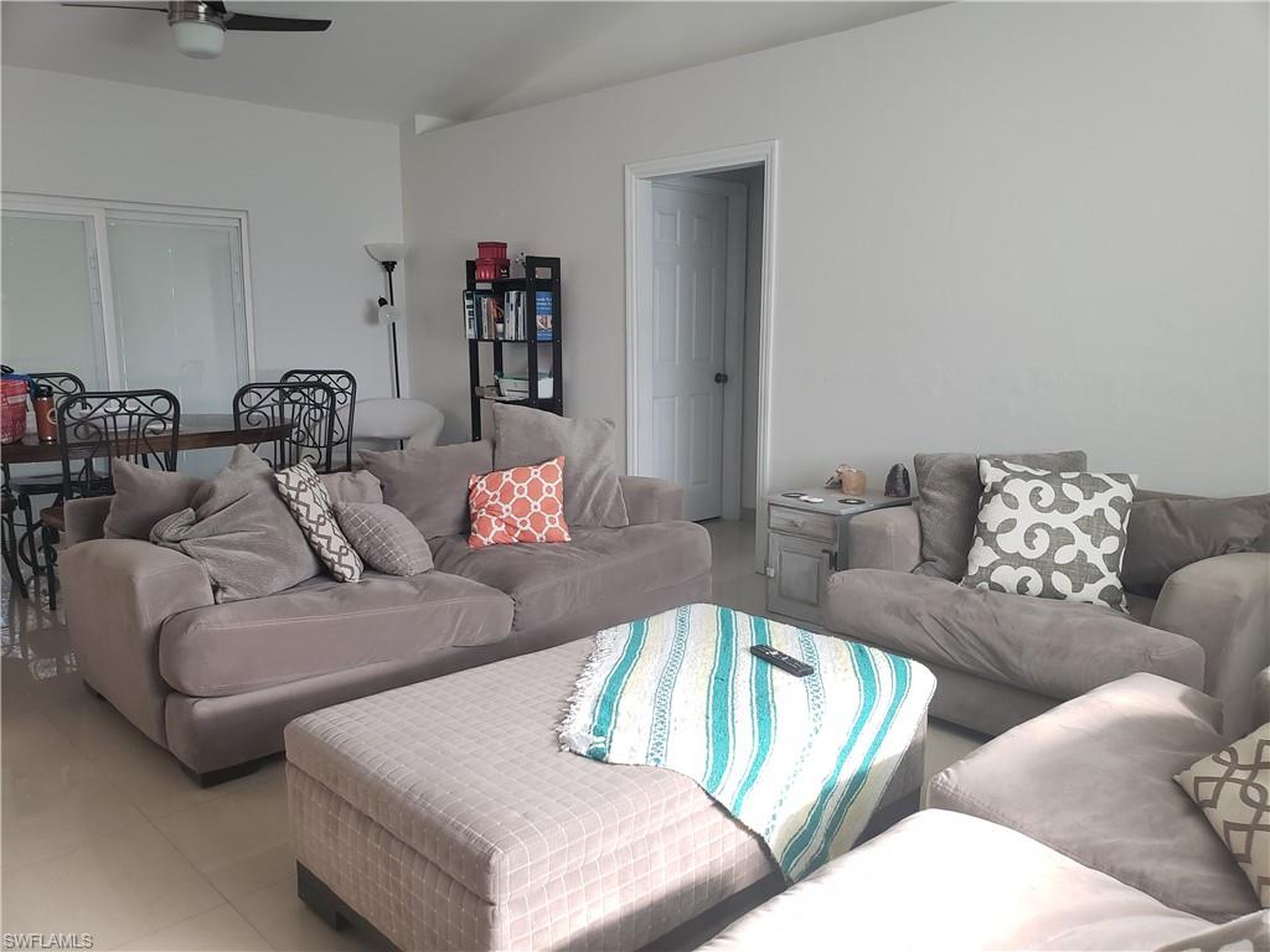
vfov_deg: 53.1
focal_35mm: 26
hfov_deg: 67.3
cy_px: 476
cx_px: 635
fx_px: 954
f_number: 2.4
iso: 200
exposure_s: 1/60
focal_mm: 4.3
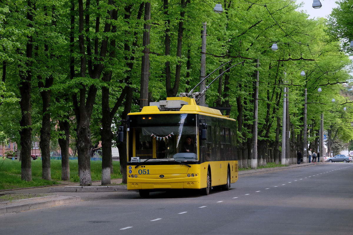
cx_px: 176
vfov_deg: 9.8
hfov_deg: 14.7
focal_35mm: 140
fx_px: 1373
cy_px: 118
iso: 3200
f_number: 7.1
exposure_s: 1/500
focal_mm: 93.2
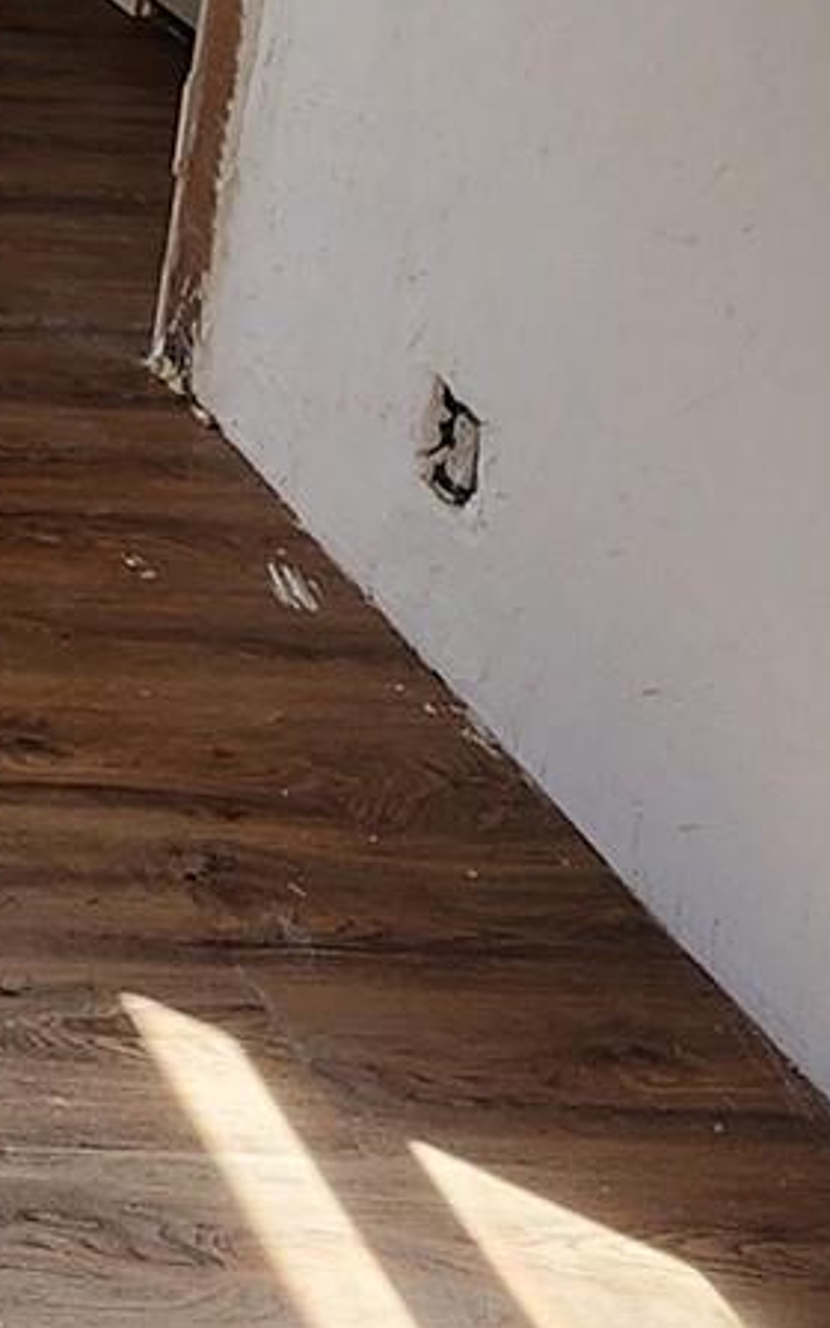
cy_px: -365
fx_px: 2280
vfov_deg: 27.5
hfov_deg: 14.3
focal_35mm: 63
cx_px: -1135
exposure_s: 1/60
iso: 125
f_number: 2.2
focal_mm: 2.2
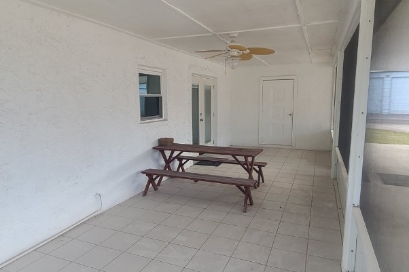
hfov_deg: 76.1
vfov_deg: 55.1
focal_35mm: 23
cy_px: 135
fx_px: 261
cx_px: 198
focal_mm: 2.2
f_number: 2.2
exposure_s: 1/120
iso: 100
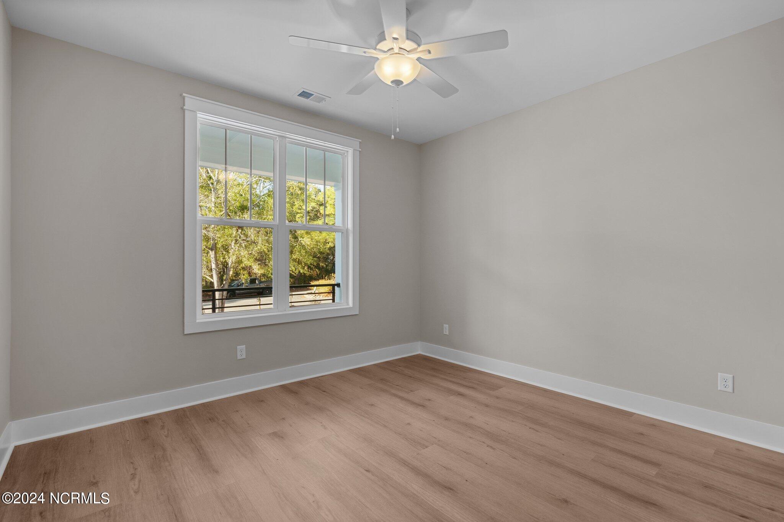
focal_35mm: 16
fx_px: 348
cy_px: 261
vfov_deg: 73.7
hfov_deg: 96.7
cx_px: 392
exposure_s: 1/6
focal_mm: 16
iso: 250
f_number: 4
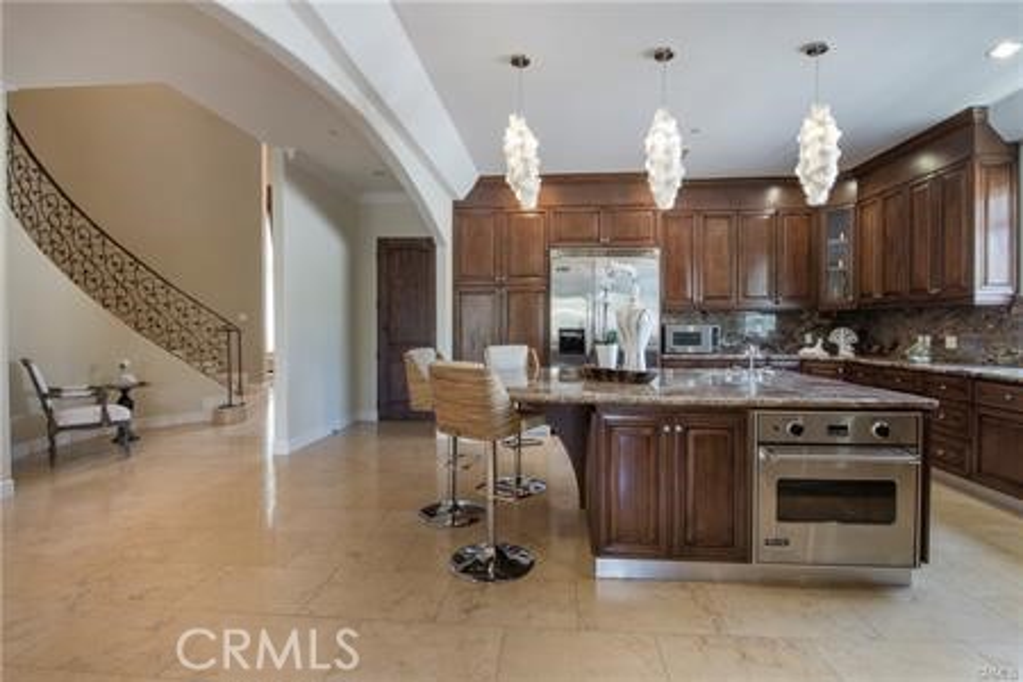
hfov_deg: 96.7
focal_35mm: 16
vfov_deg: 73.7
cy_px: 341
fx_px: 455
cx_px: 512
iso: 200
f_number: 22
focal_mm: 16
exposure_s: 1.6
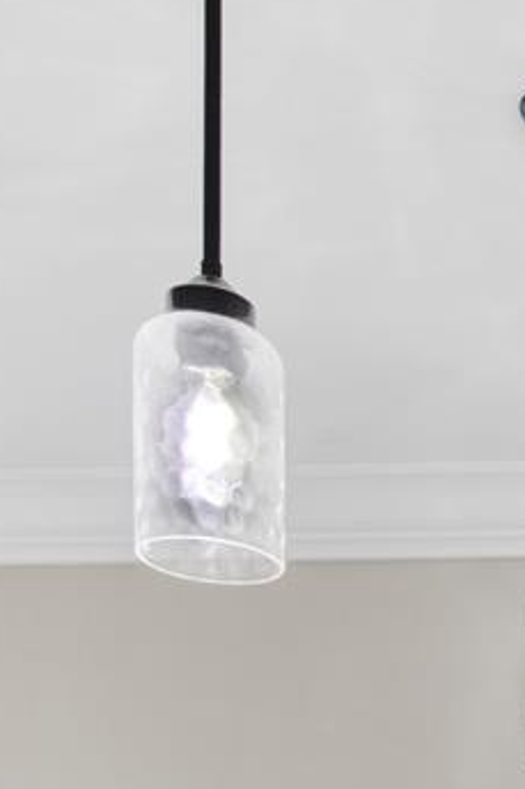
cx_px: 1875
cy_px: 1494
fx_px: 2606
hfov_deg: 8.3
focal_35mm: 119
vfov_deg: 14.7
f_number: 11
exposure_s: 1/15
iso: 200
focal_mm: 20
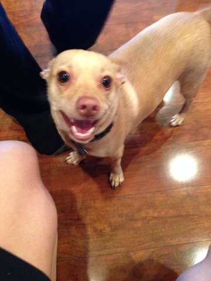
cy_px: 140
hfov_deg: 42.9
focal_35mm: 33
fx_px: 268
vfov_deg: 55.4
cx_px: 106
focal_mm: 4.12
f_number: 2.4
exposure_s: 1/15
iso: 500
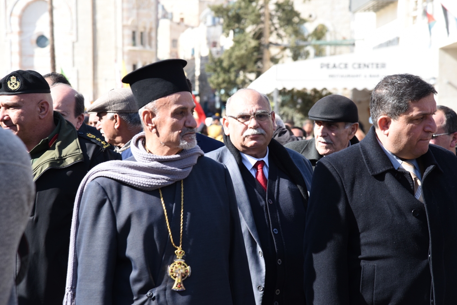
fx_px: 1536
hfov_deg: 16.9
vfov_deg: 11.3
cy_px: 153
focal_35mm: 121
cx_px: 228
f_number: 8
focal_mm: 120
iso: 320
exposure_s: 1/250
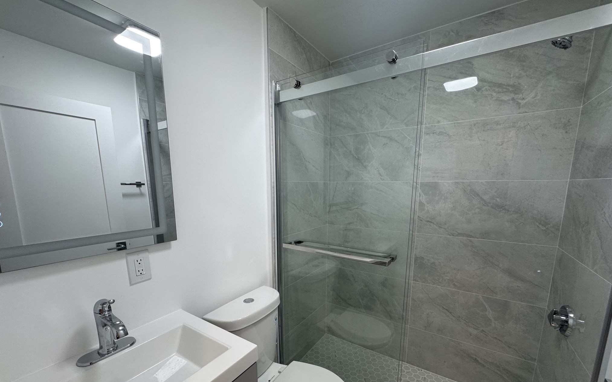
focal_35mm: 15
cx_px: 304
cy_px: 227
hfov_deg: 101.5
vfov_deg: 74.1
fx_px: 250
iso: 160
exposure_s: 1/120
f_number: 2.2
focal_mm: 2.22
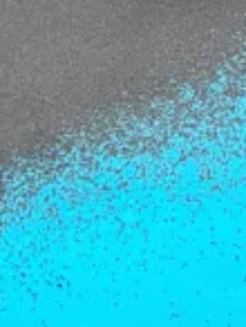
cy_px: 152
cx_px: 63
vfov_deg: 11.3
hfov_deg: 8.5
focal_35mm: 174
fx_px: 1644
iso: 94
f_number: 1.85
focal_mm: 6.81
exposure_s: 1/33.3
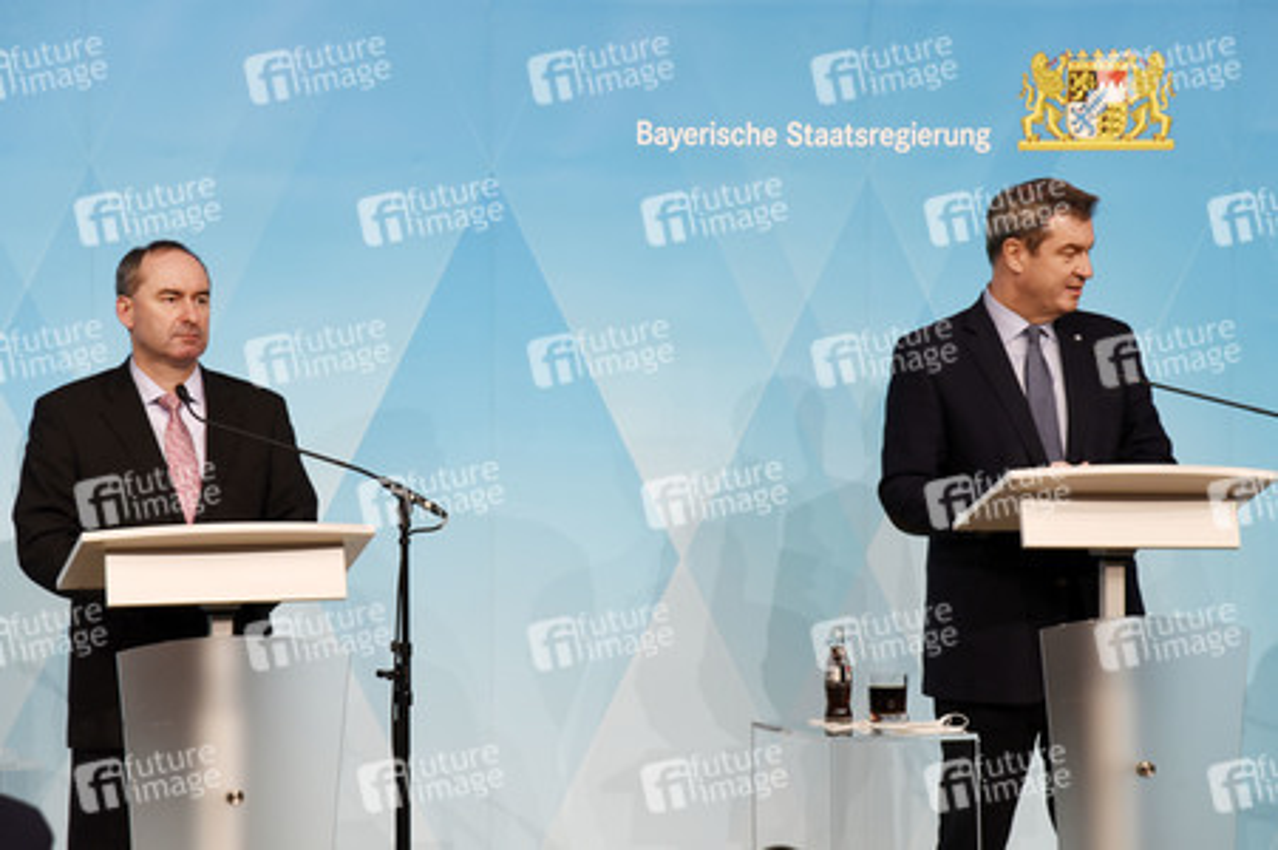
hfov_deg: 17.1
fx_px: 4257
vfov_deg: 11.4
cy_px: 425
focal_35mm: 120
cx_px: 639
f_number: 6.3
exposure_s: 1/125
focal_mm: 120
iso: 1600
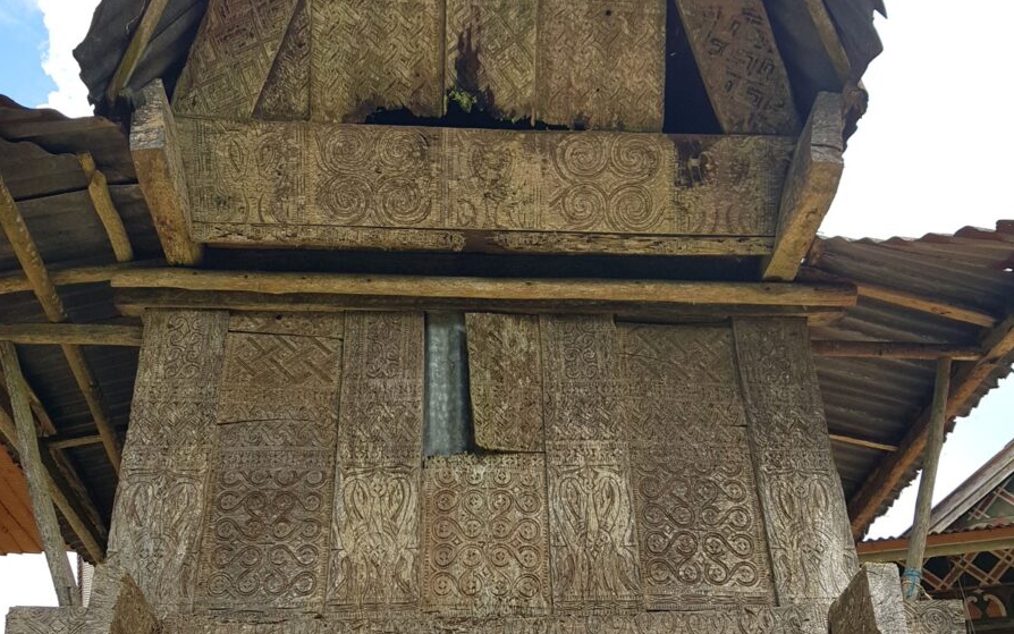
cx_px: 505
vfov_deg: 34.2
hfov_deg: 52.7
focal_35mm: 37
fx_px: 1023
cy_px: 233
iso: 40
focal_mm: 4.3
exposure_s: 1/780
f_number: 1.7
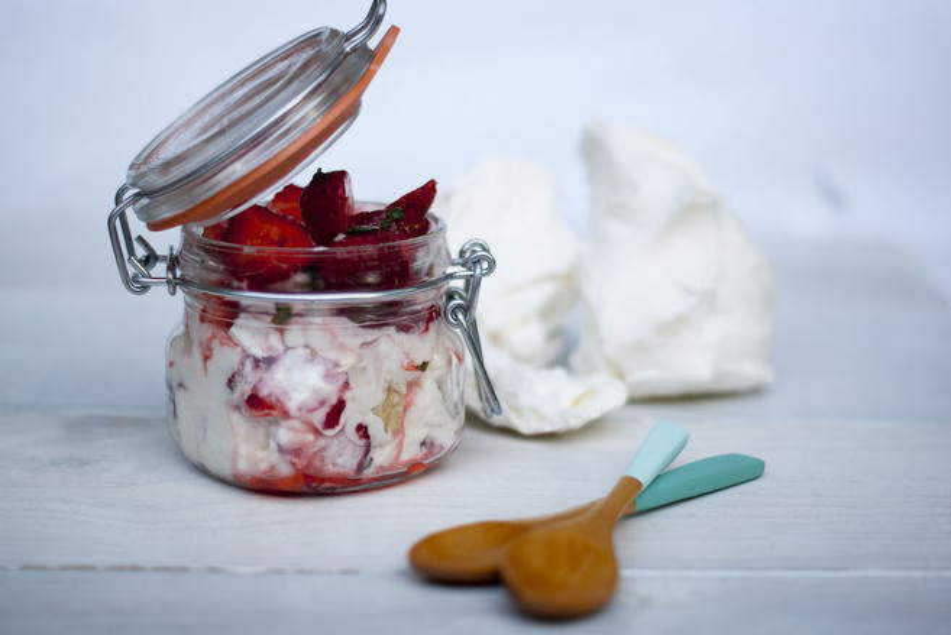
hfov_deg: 27.0
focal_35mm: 75
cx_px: 476
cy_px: 318
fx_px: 1982
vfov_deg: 18.2
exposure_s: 1/1000
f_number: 2
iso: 200
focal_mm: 50
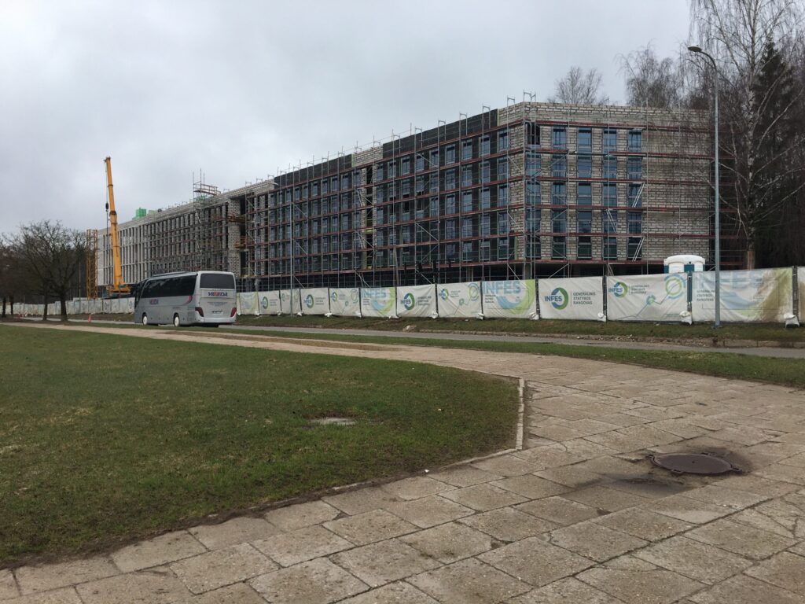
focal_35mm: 29
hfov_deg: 61.7
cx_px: 402
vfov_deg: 48.2
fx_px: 674
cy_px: 302
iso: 25
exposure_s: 1/641
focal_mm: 4.15
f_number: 2.2
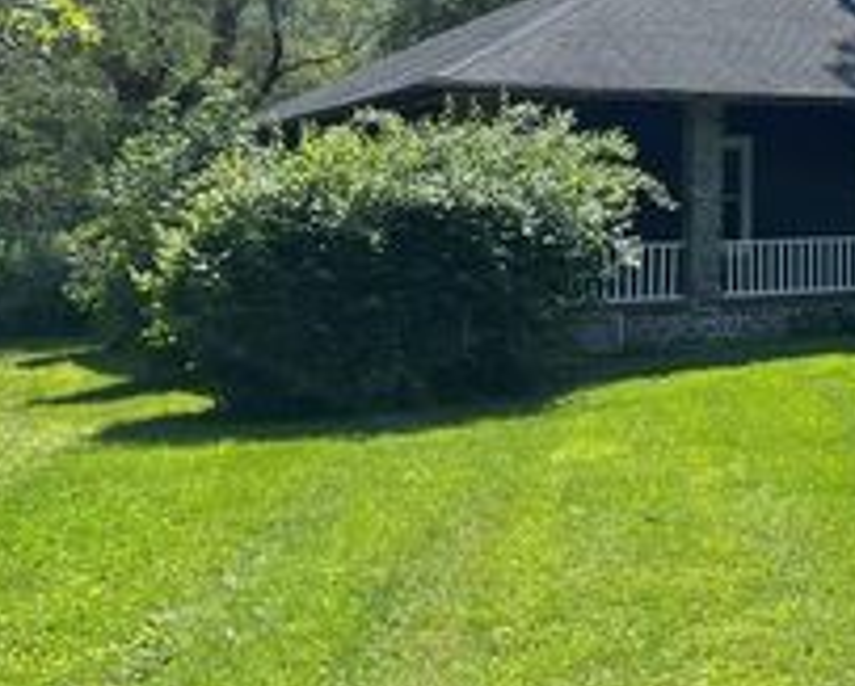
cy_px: -36
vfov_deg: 24.1
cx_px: 1019
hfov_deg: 27.7
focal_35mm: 60
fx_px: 1520
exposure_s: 1/2165
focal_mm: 5.1
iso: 32
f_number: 1.6
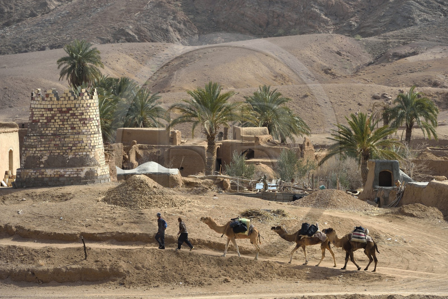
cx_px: 224
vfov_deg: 7.8
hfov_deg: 11.7
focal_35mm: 175
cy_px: 150
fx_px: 2177
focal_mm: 175
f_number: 8
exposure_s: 1/400
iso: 200
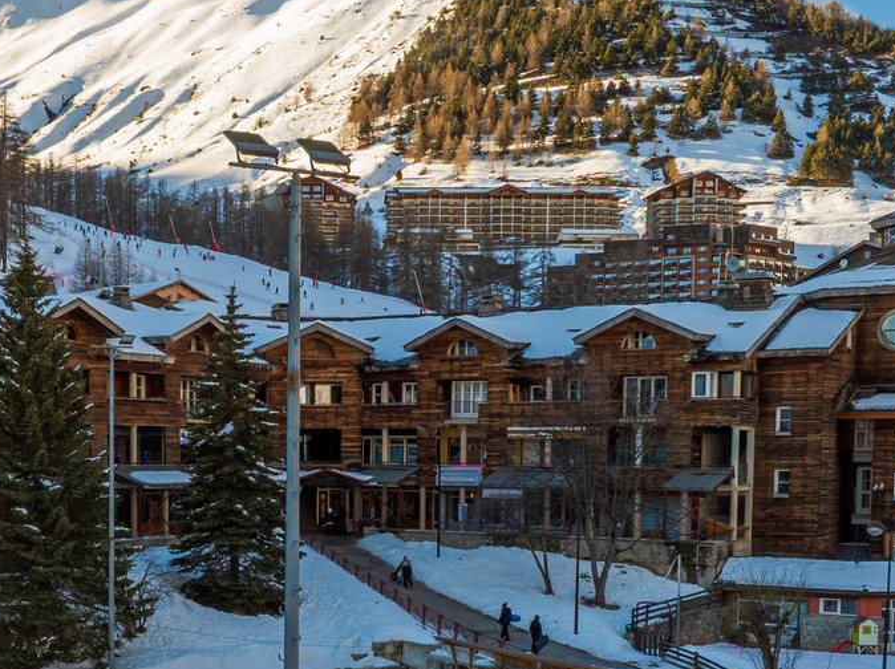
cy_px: 571
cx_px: 234
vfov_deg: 25.0
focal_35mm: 57
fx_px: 1472
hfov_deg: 33.2
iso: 200
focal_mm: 12.3
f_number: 9
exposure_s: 1/240
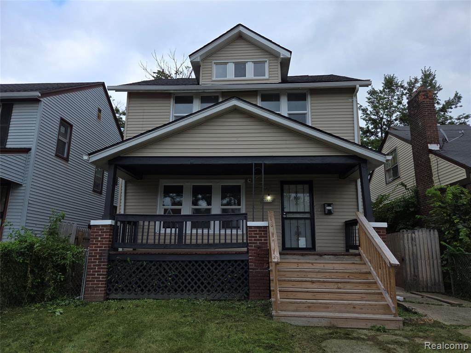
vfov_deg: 58.9
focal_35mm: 23
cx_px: 236
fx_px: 313
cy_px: 176
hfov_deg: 73.9
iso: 25
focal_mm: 5.4
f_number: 1.8
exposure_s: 1/512
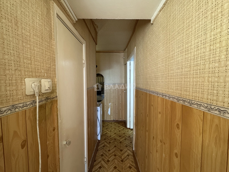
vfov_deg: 85.7
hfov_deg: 102.1
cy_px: 86
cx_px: 114
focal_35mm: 14
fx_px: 93
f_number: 2.2
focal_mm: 2.22
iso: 320
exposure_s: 1/50
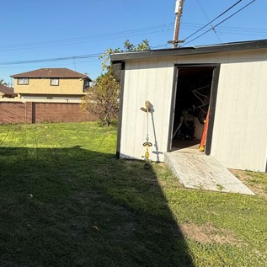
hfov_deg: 57.9
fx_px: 218
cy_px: 120
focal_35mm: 25
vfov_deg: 62.8
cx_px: 51
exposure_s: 1/1795
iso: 50
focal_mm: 2.22
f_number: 2.2
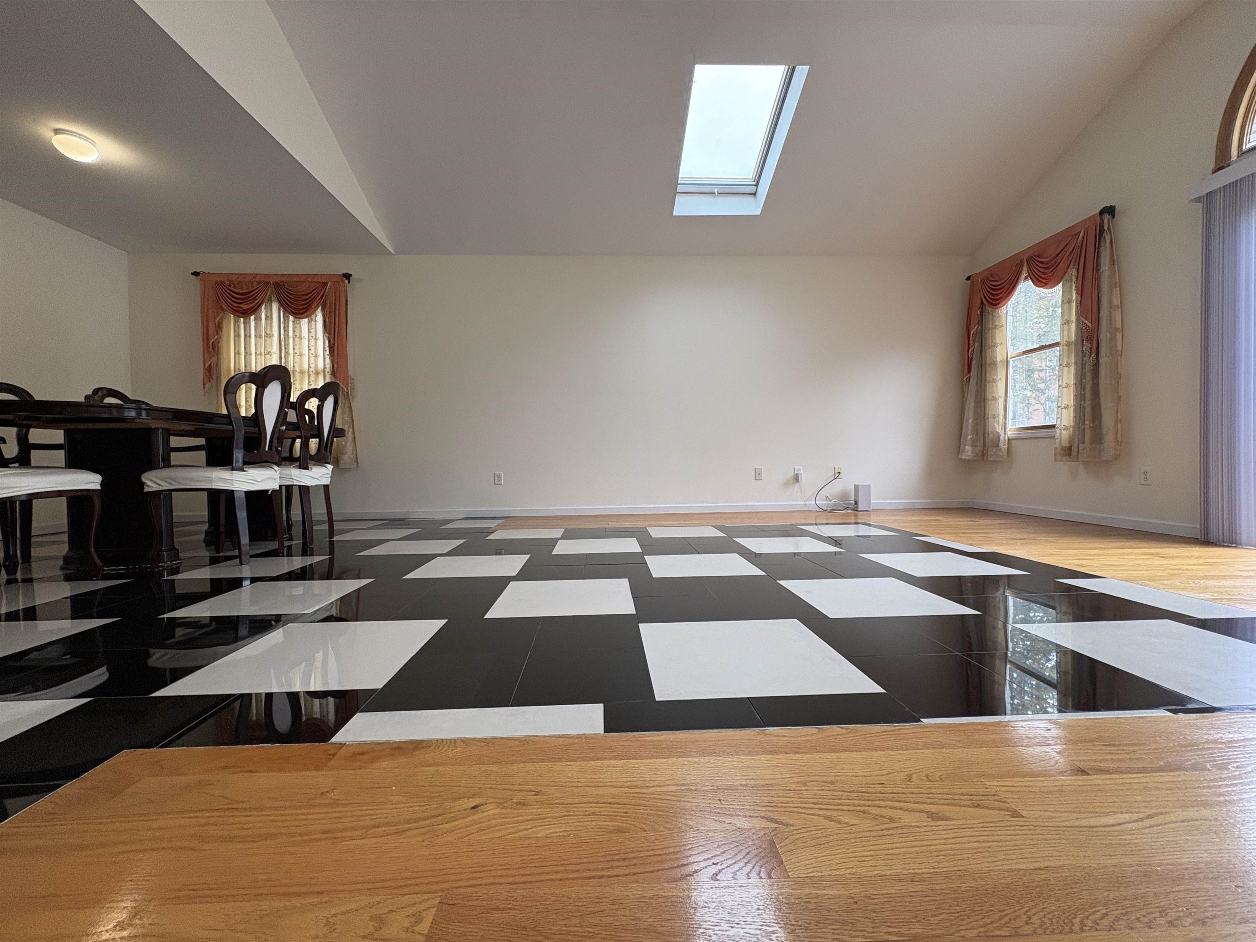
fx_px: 508
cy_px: 471
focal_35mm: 14
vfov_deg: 85.7
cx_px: 628
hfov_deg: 102.1
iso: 160
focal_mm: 2.22
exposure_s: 1/120
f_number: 2.2
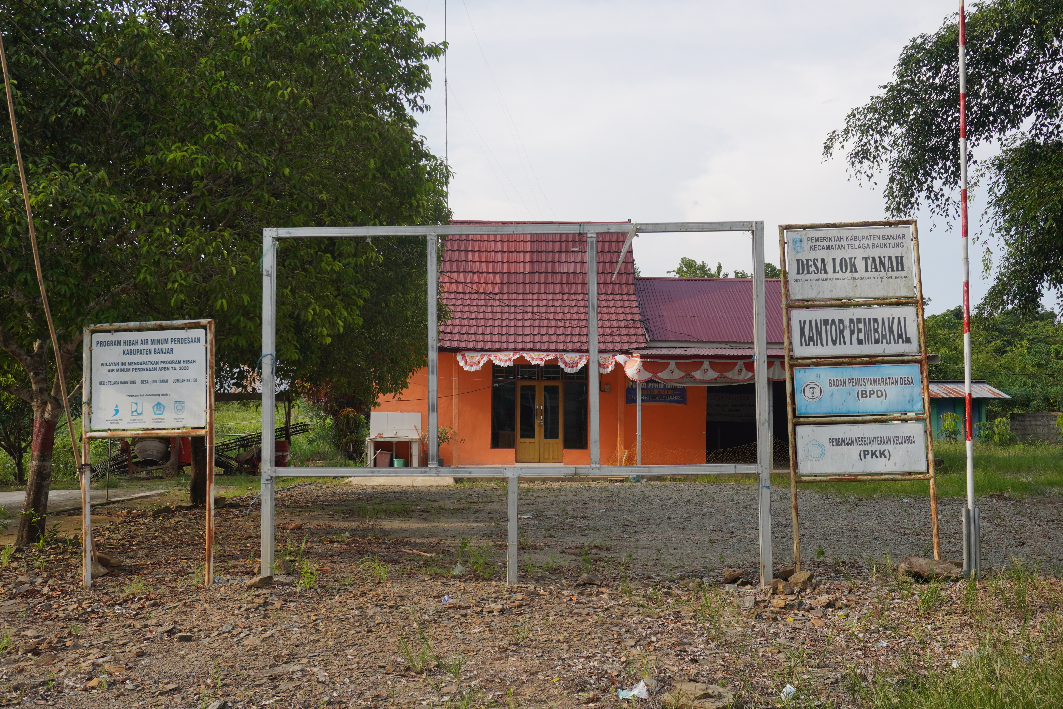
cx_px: 532
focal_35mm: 36
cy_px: 354
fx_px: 1063
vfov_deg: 36.9
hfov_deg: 53.1
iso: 100
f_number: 10
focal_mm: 24
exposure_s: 1/125
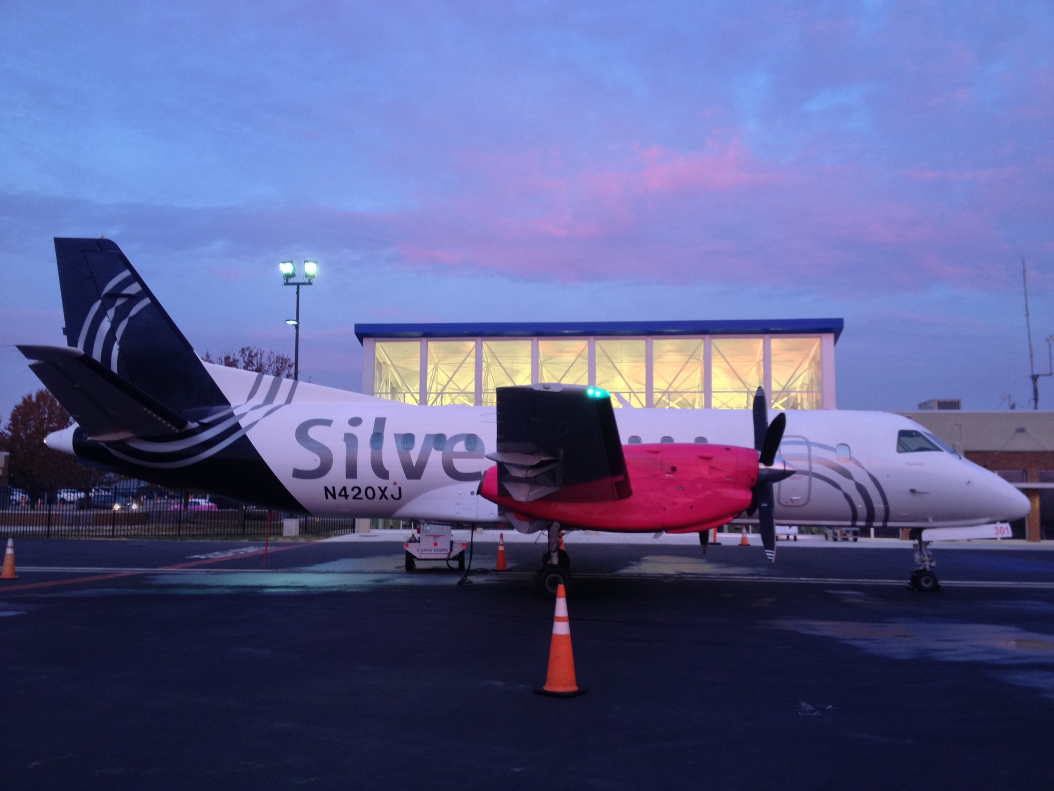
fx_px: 1066
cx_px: 527
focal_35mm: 35
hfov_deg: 52.6
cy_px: 396
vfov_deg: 40.7
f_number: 2.4
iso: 100
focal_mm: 4.28
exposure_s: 1/20
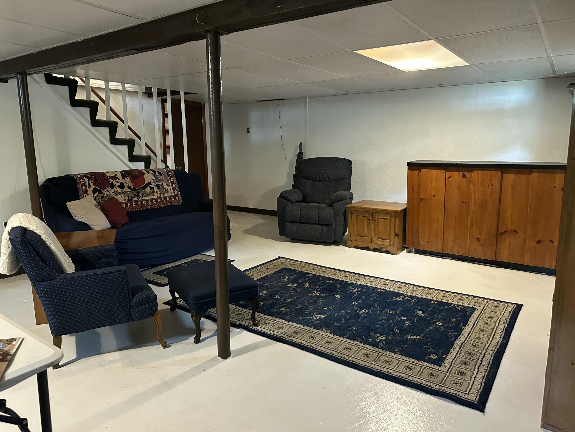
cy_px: 216
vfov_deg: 56.8
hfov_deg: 71.6
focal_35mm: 24
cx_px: 288
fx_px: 399
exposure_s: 1/40
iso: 800
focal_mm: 6.86
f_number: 1.78
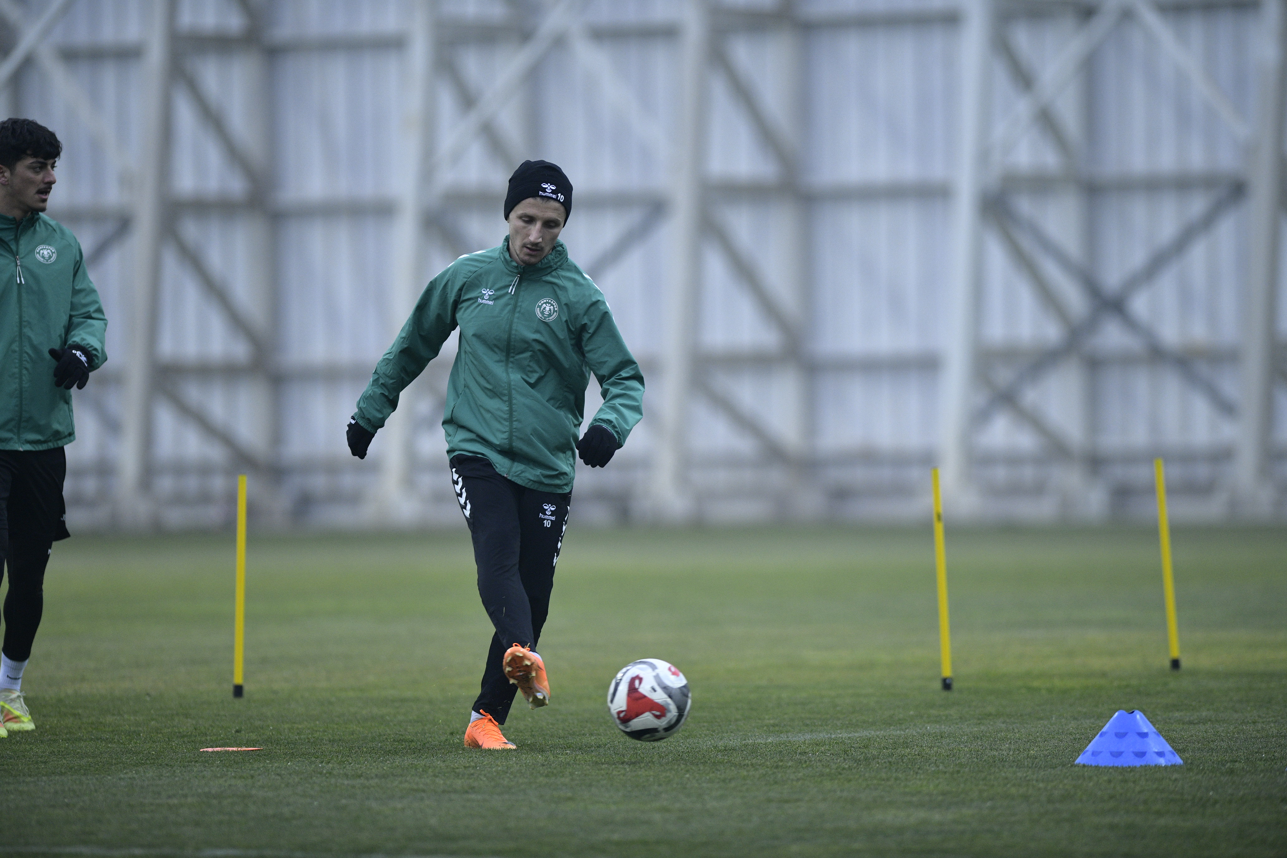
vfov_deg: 4.6
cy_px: 429
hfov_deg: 6.9
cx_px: 644
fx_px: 10724
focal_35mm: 300
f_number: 2.8
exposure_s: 1/1000
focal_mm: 300
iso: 2000
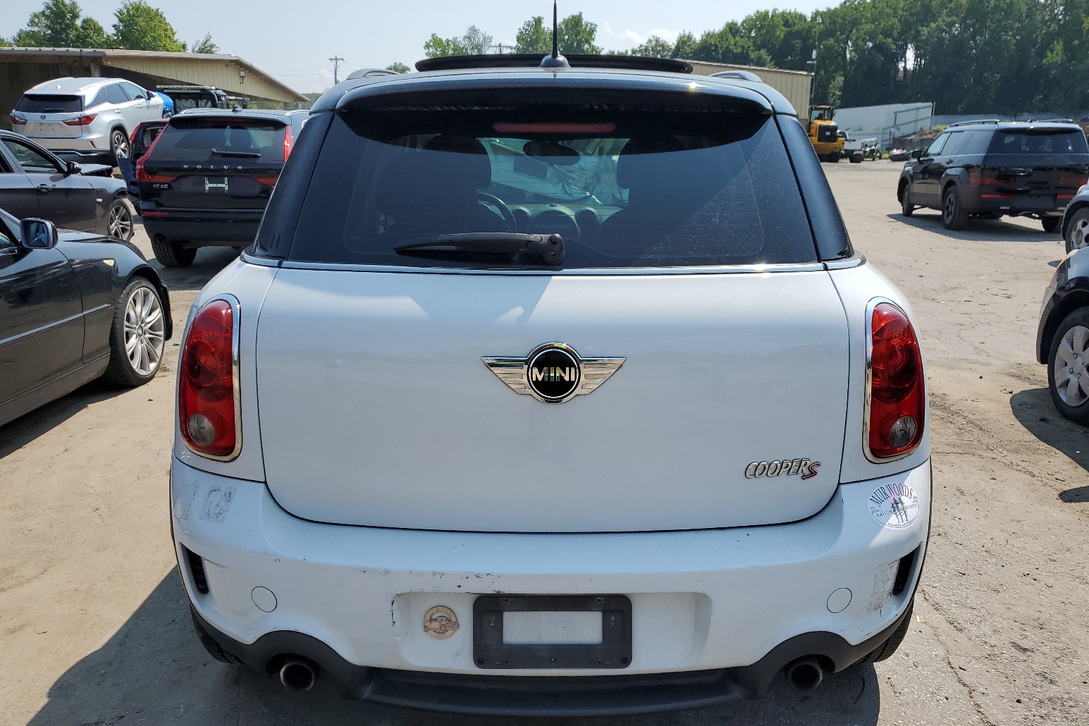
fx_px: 847
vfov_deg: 46.4
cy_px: 386
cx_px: 561
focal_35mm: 28
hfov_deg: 65.5
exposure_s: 1/3333
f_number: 1.5
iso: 50
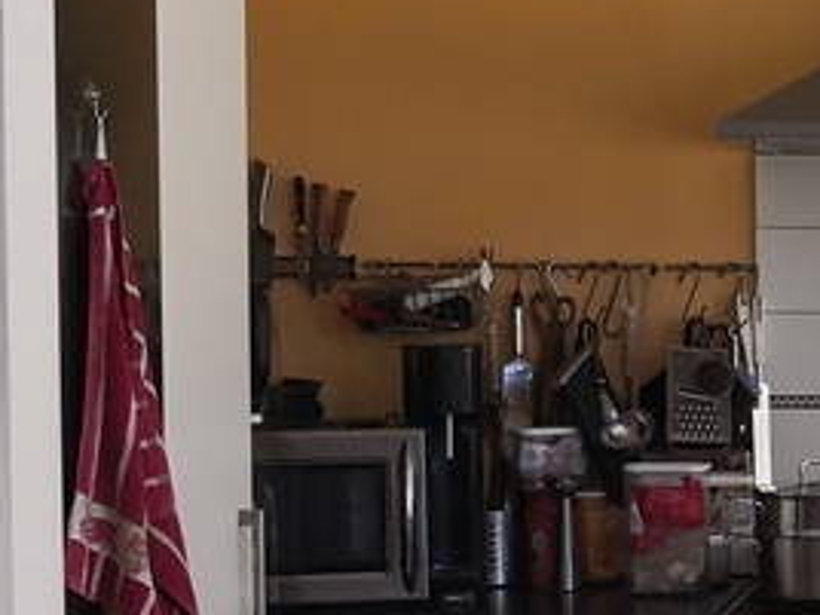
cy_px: 425
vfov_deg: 14.3
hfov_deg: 17.8
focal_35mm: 103
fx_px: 2440
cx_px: 1071
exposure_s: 1/100
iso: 100
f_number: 1.6
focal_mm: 3.95
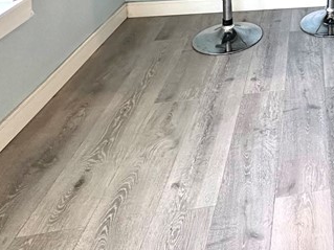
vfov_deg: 25.1
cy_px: -118
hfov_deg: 33.2
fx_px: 434
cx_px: 415
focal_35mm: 45
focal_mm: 2.22
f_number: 2.2
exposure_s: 1/100
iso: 160
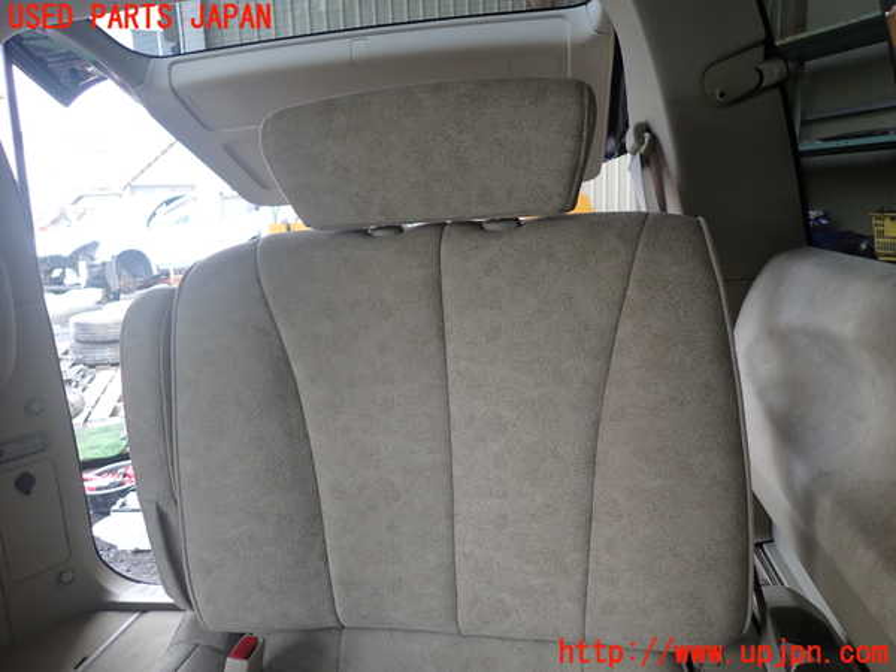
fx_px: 647
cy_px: 336
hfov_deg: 69.4
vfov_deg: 54.9
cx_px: 448
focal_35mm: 25
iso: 100
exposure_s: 1/80
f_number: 2
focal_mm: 4.5
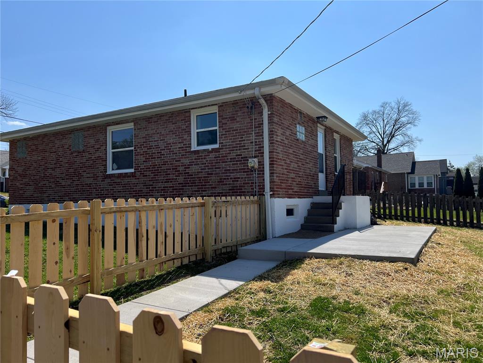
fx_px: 363
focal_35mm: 26
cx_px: 242
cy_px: 182
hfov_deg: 67.3
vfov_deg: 53.1
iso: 50
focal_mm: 5.7
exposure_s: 1/6211
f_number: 1.5
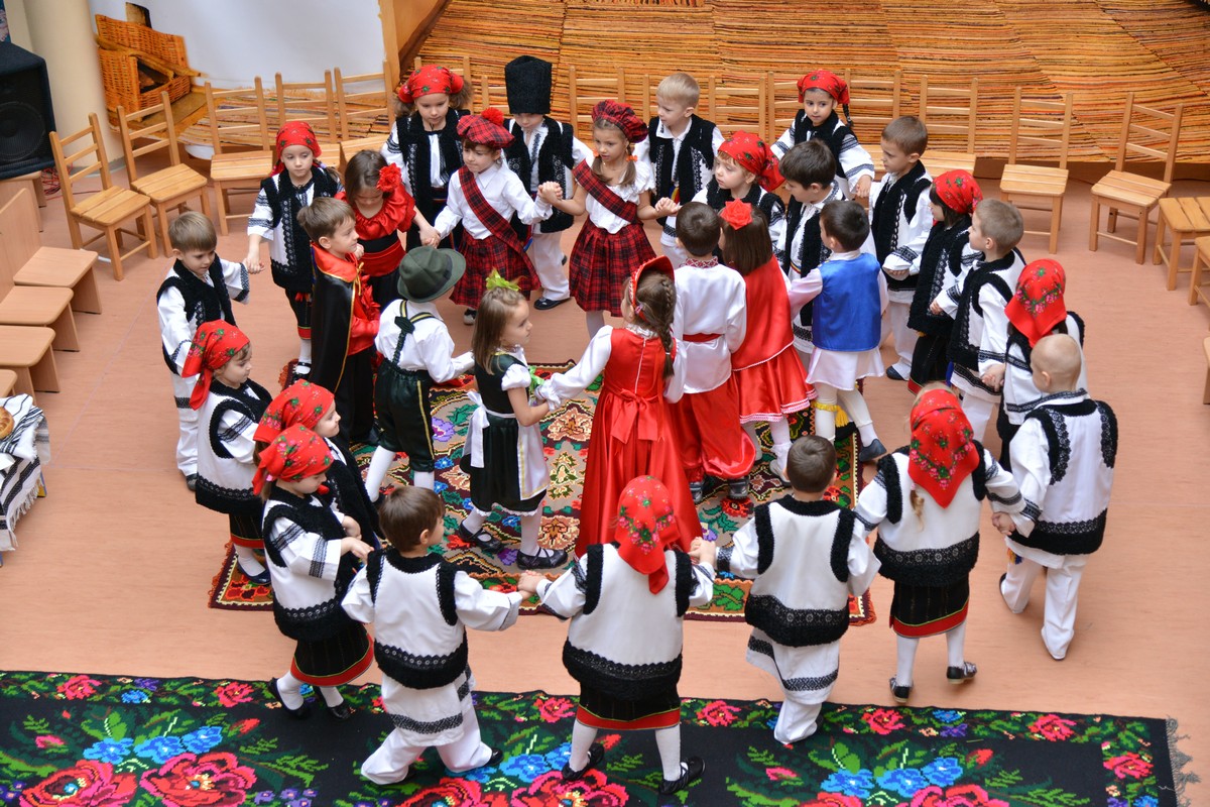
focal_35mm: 58
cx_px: 605
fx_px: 1949
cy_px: 404
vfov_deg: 23.4
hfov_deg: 34.5
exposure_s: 1/250
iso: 1000
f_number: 4
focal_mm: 58
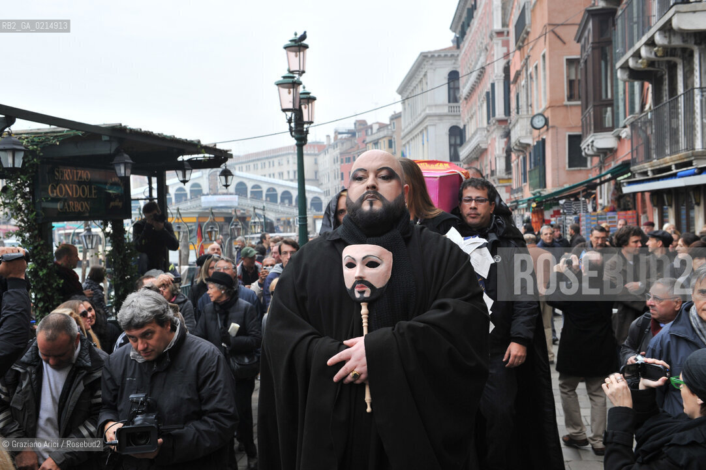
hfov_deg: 46.4
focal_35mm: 42
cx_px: 353
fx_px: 823
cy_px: 235
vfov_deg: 31.9
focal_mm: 42
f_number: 7.1
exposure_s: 1/320
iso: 400
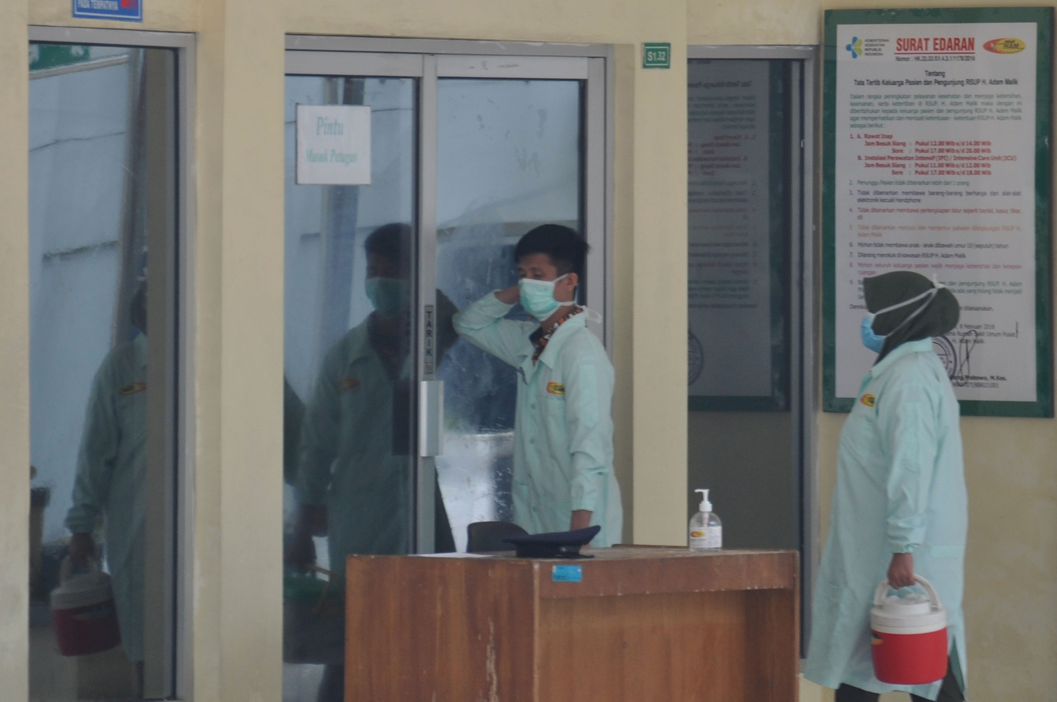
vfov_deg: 8.7
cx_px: 528
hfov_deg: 13.1
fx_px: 4619
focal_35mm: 158
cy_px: 351
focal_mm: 105
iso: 200
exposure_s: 1/250
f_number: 5.6
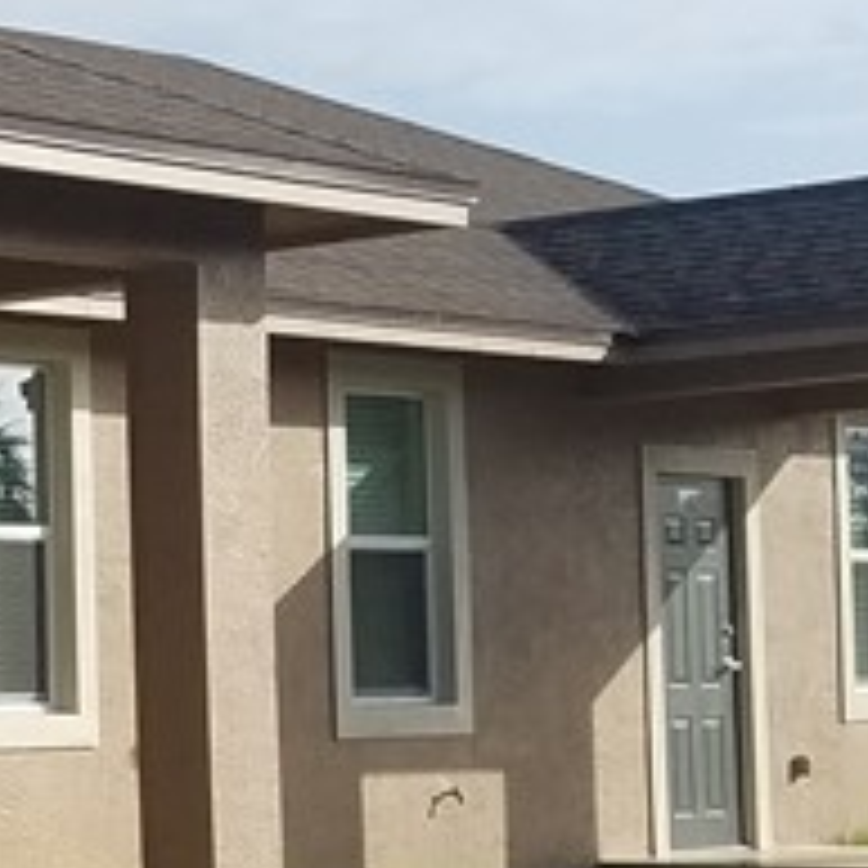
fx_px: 3461
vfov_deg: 14.3
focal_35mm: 122
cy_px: 481
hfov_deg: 12.7
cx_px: -801
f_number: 1.7
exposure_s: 1/2536
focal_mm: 4.2
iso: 50
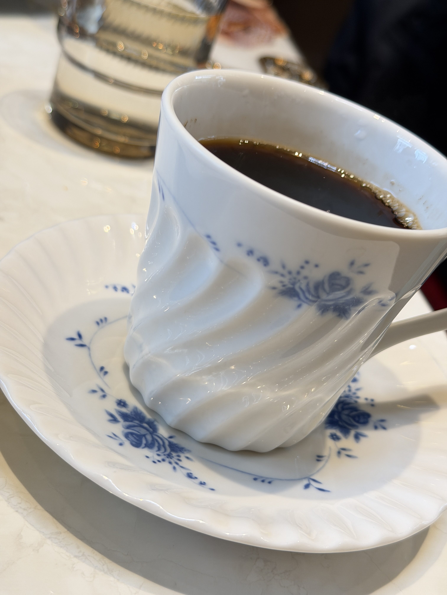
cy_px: 298
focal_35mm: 48
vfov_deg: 39.7
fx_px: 826
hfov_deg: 30.3
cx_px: 224
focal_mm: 6.76
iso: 64
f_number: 1.78
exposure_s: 1/101
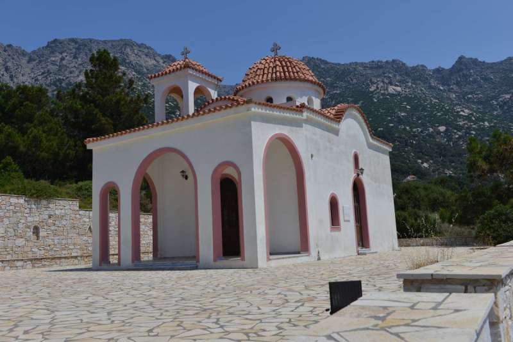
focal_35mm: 34
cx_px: 256
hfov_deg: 55.8
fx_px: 485
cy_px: 171
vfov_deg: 38.9
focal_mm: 34
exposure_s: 1/400
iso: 100
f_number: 6.3
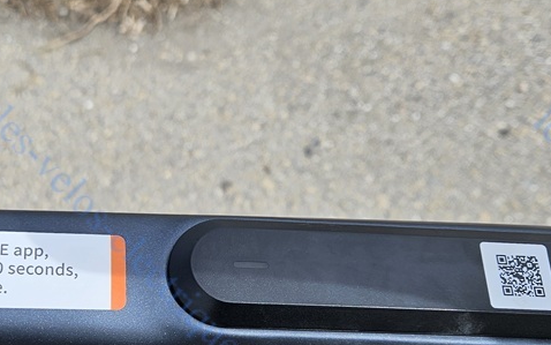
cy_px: 271
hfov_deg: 38.7
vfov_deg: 25.0
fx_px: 766
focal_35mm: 51
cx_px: 149
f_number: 1.8
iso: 25
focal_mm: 5.4
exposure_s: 1/2000
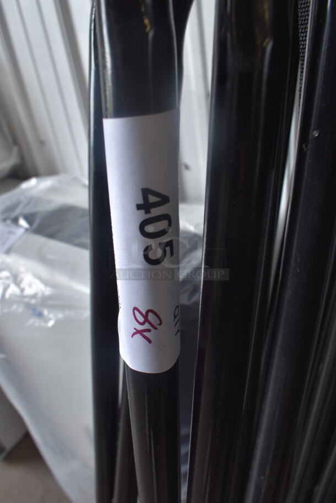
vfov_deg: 67.3
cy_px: 252
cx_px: 168
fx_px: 377
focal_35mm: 27
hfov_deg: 48.0
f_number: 8
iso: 220
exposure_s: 1/60
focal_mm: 18
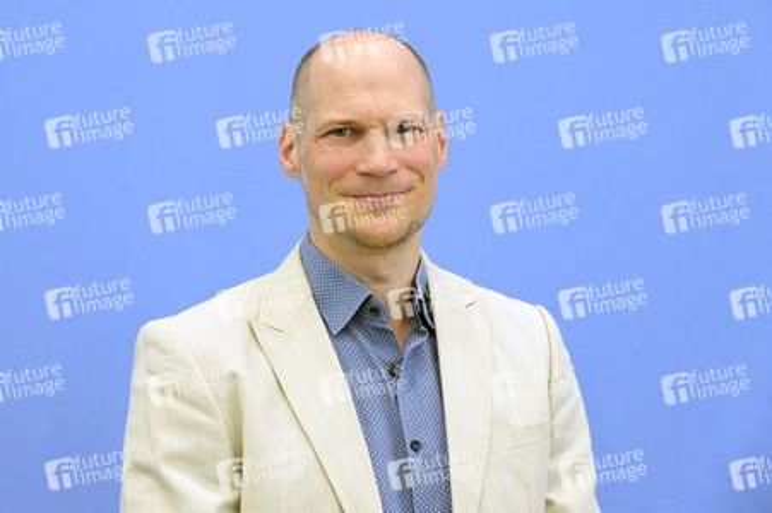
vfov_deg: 17.5
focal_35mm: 78
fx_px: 1671
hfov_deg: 26.0
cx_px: 386
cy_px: 256
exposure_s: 1/320
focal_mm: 78
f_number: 5.6
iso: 5000
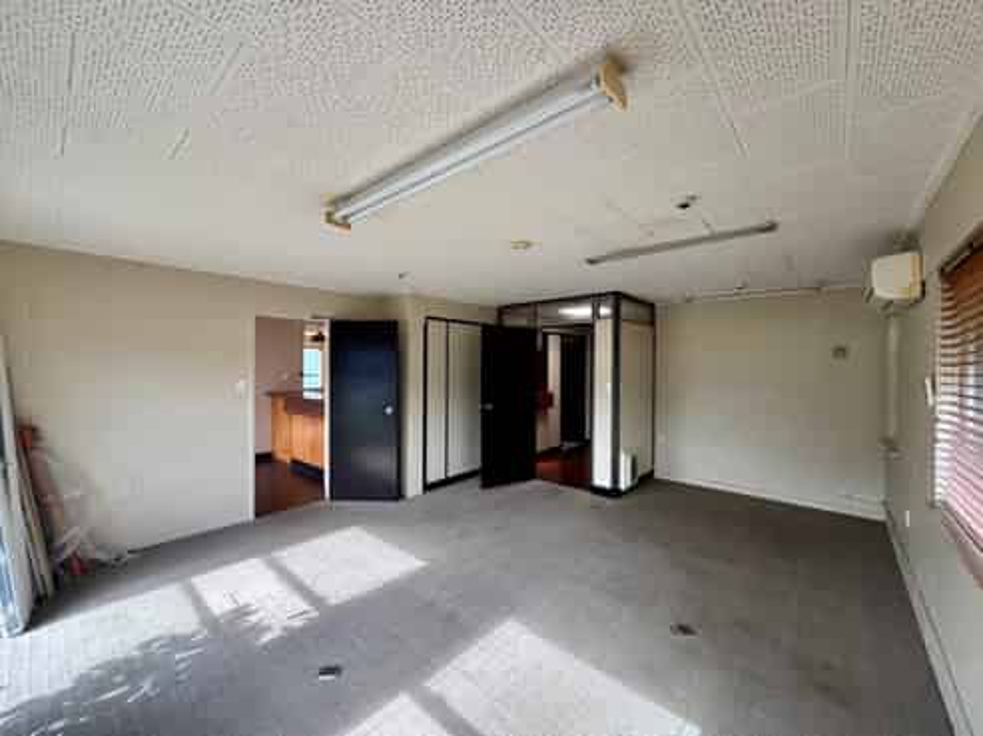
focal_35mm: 14
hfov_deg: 102.1
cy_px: 368
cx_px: 492
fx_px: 397
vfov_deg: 85.6
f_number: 2.2
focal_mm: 2.22
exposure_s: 1/99
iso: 100
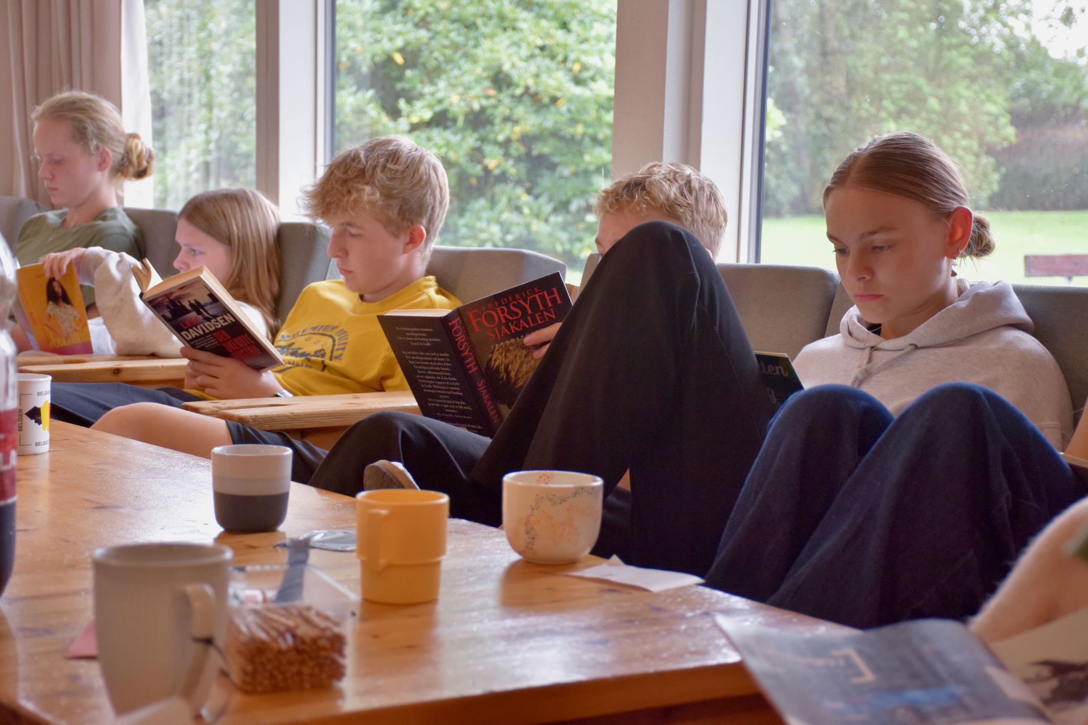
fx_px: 2176
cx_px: 544
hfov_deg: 28.1
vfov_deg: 18.9
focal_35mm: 72
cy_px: 362
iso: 1000
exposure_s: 1/60
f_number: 4.5
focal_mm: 48
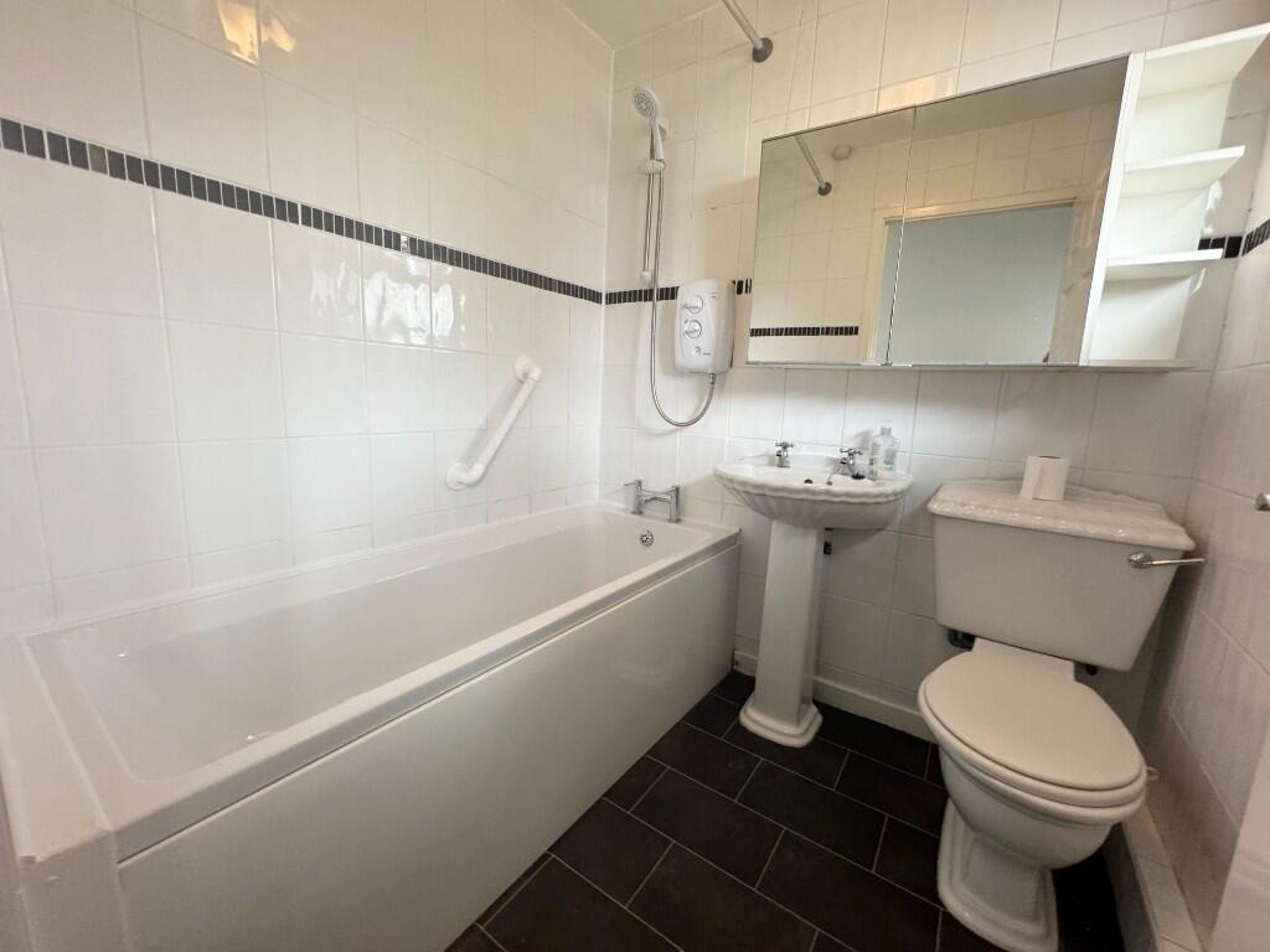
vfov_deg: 85.7
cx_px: 635
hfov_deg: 102.1
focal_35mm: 14
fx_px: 514
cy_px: 476
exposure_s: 1/50
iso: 200
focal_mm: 2.22
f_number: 2.2
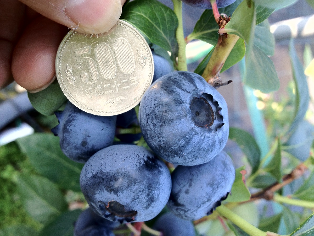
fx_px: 317
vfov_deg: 40.7
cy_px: 118
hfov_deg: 52.6
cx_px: 157
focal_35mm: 35
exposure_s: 1/120
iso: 64
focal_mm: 4.28
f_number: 2.4
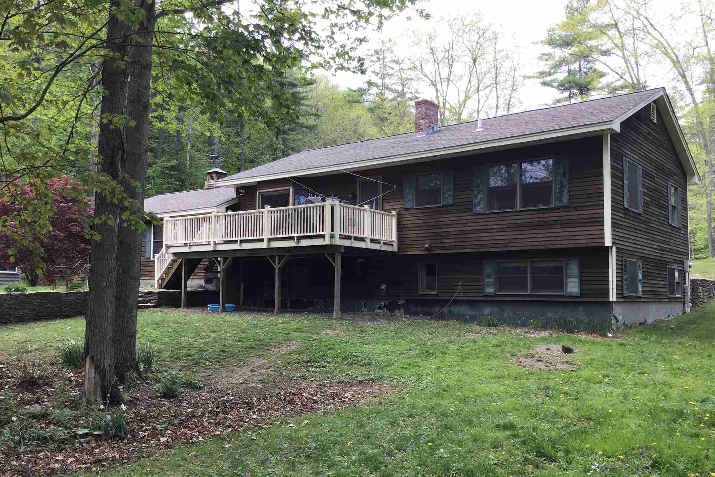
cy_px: 255
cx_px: 354
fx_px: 655
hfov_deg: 57.2
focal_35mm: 33
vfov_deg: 39.9
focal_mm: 3.3
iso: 25
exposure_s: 1/158
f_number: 2.4
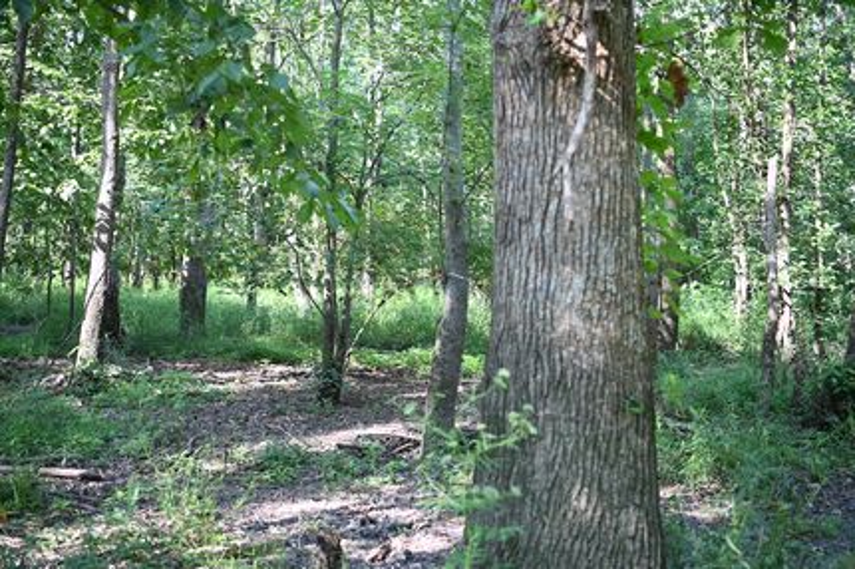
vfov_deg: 30.5
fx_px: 1044
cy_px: 284
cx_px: 428
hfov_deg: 44.5
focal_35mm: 44
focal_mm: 44
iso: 400
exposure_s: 1/200
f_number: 2.8
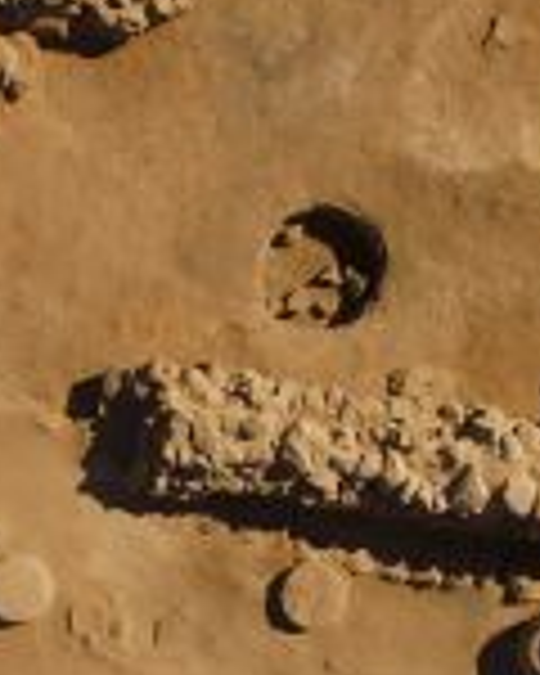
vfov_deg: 20.9
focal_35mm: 91
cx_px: 171
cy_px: 470
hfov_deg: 16.8
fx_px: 1818
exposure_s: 1/1761
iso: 100
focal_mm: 3.61
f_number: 2.8
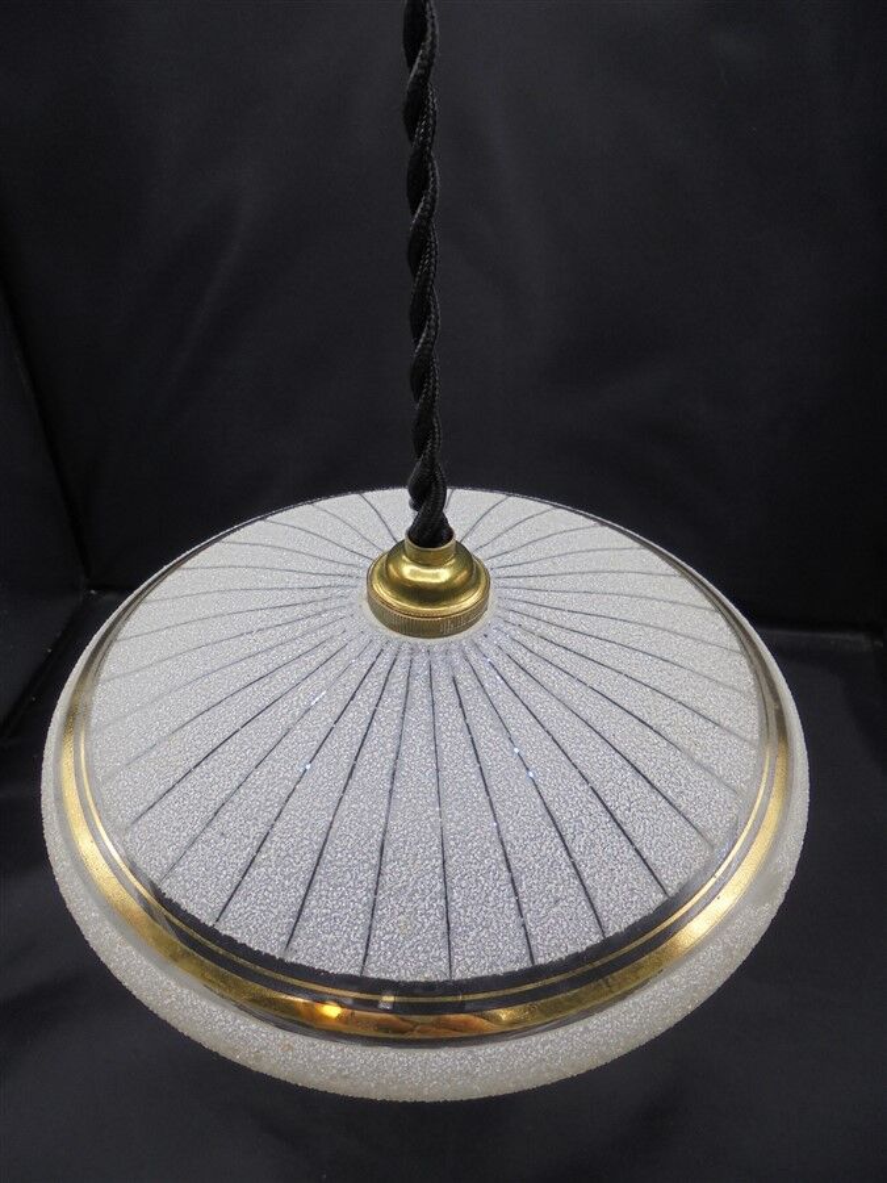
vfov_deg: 67.3
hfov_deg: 53.1
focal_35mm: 26
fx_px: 888
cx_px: 444
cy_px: 592
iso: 100
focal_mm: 4.6
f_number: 3.5
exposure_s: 1/200
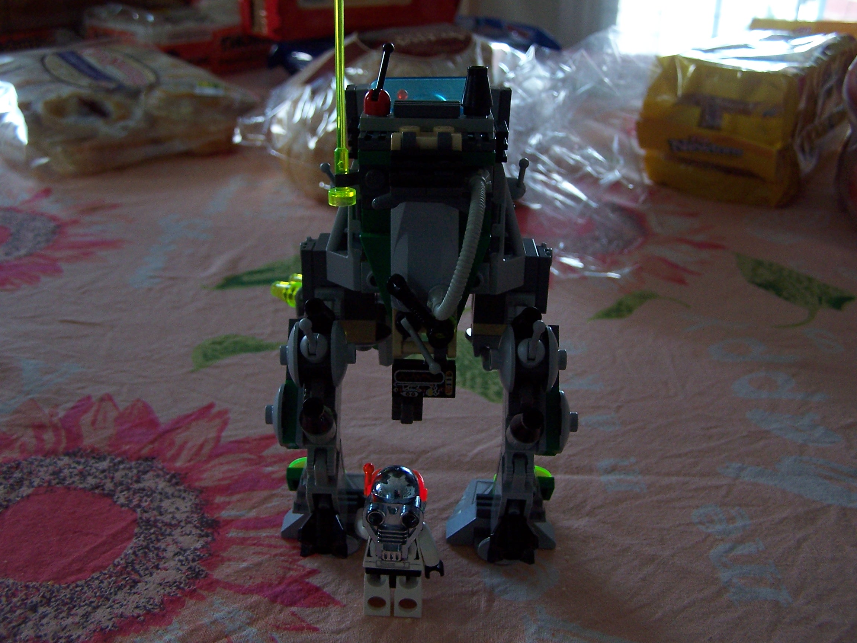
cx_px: 428
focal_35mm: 38
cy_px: 322
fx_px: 941
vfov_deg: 37.7
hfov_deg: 49.0
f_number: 2.8
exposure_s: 1/8
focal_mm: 6.3
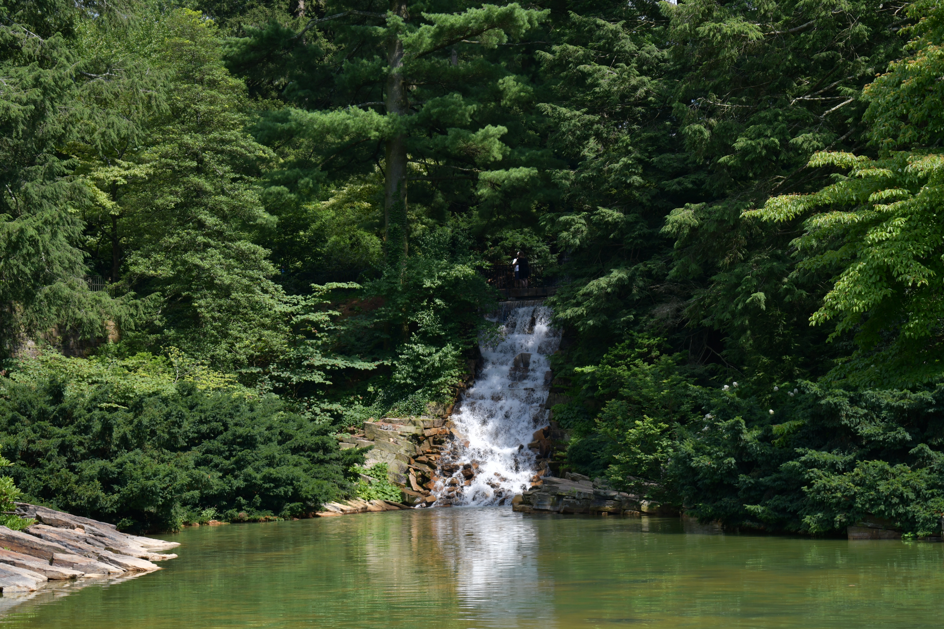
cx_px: 472
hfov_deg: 24.8
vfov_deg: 16.7
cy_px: 314
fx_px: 2150
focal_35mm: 82
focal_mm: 55
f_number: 5.6
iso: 110
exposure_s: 1/500
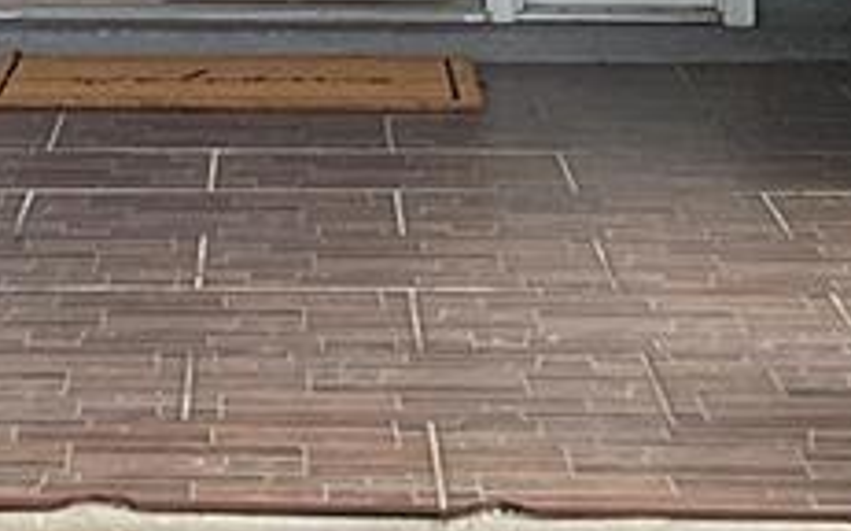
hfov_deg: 13.1
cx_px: 265
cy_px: -730
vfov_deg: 7.6
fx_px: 3708
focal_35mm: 160
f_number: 1.8
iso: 16
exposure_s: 1/171
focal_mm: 3
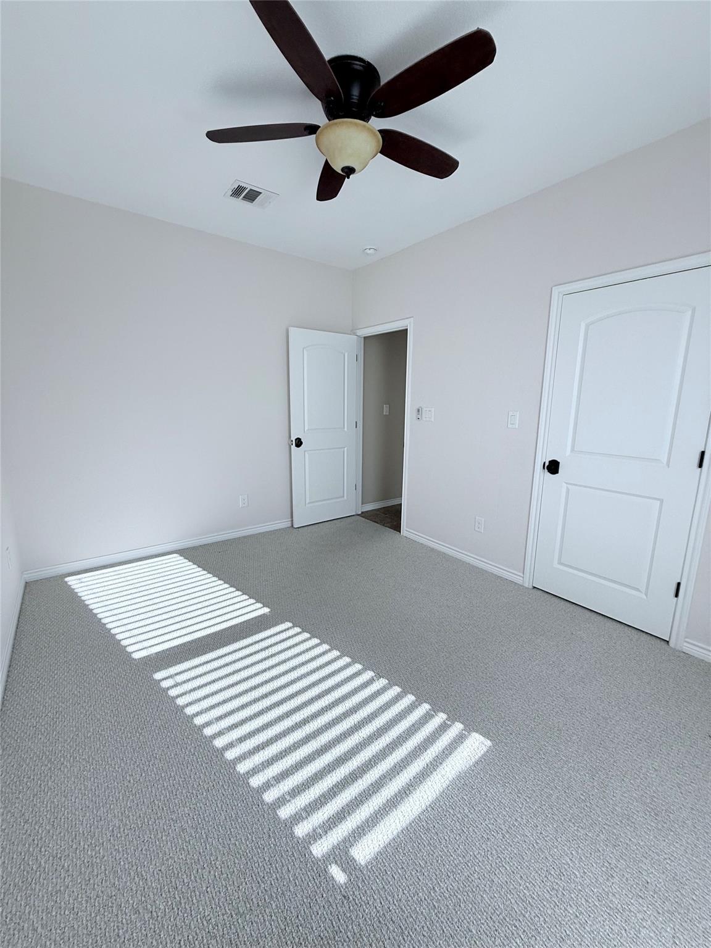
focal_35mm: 14
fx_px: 383
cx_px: 356
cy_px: 474
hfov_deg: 85.7
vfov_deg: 102.1
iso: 40
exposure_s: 1/99
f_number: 2.2
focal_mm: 2.22
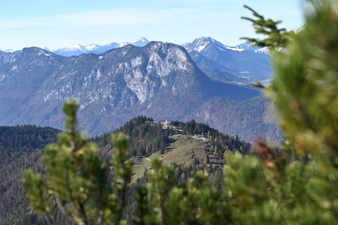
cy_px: 112
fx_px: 657
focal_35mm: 70
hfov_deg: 28.9
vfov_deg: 19.4
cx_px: 169
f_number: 6.3
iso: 100
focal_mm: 70
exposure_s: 1/320
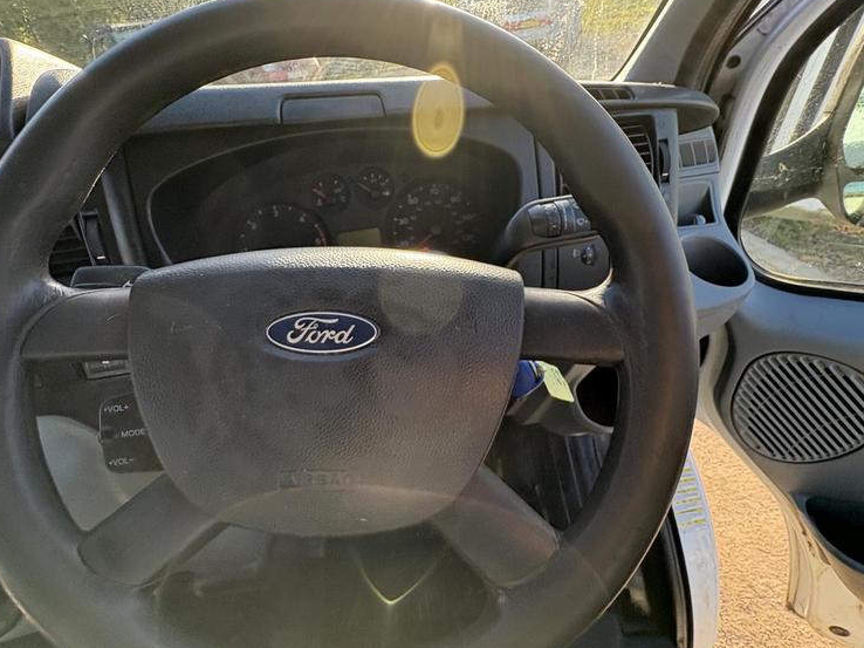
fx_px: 424
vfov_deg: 74.6
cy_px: 343
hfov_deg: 91.0
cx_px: 414
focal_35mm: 17
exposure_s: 1/141
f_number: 2.2
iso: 100
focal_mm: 2.22
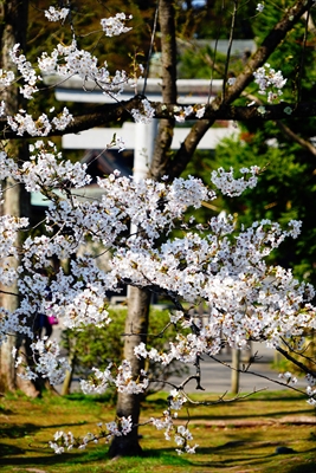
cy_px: 236
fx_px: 2065
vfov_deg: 13.1
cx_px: 158
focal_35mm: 157
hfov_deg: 8.7
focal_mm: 157
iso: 100
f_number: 7.1
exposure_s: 1/200
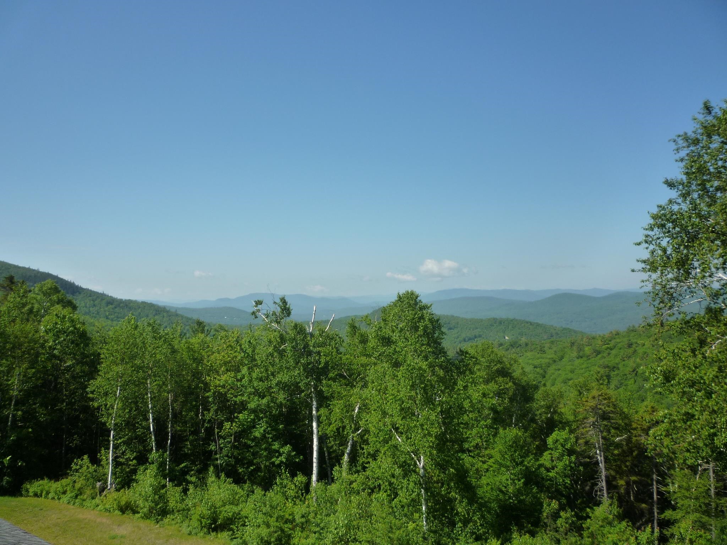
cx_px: 364
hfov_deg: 61.7
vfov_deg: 48.2
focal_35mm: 29
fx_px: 609
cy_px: 272
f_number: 4
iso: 125
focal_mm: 5.2
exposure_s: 1/640
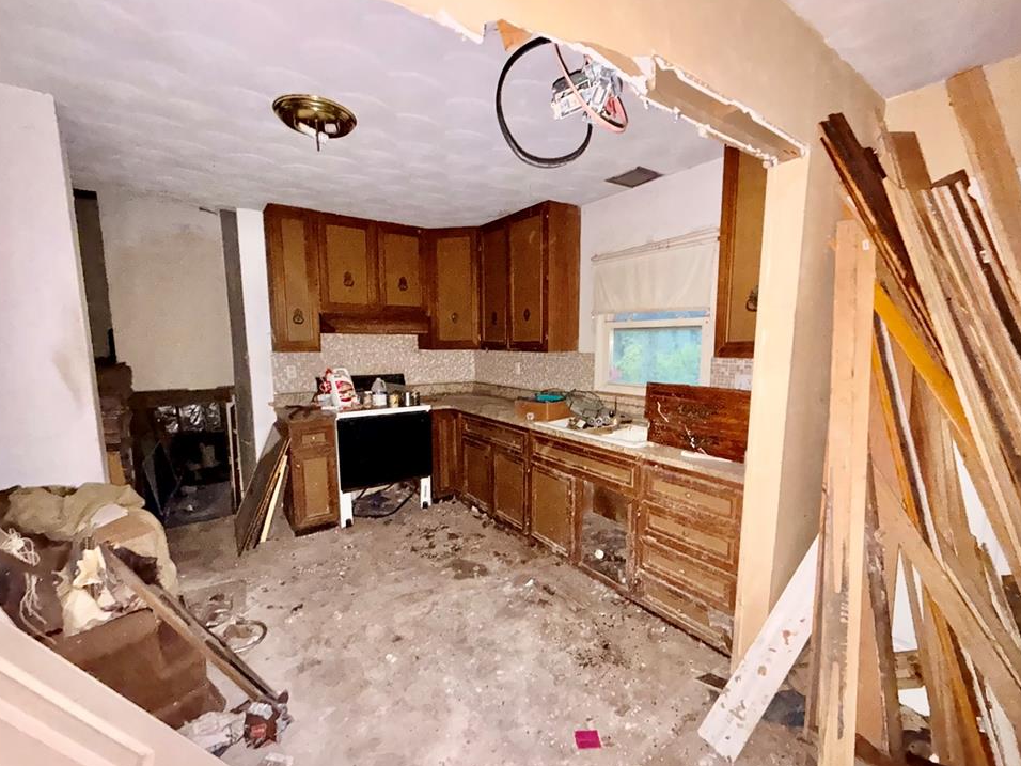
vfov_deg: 81.7
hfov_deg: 98.2
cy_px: 396
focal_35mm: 15
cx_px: 514
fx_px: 442
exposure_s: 1/16
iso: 2500
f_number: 2.2
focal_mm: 2.22
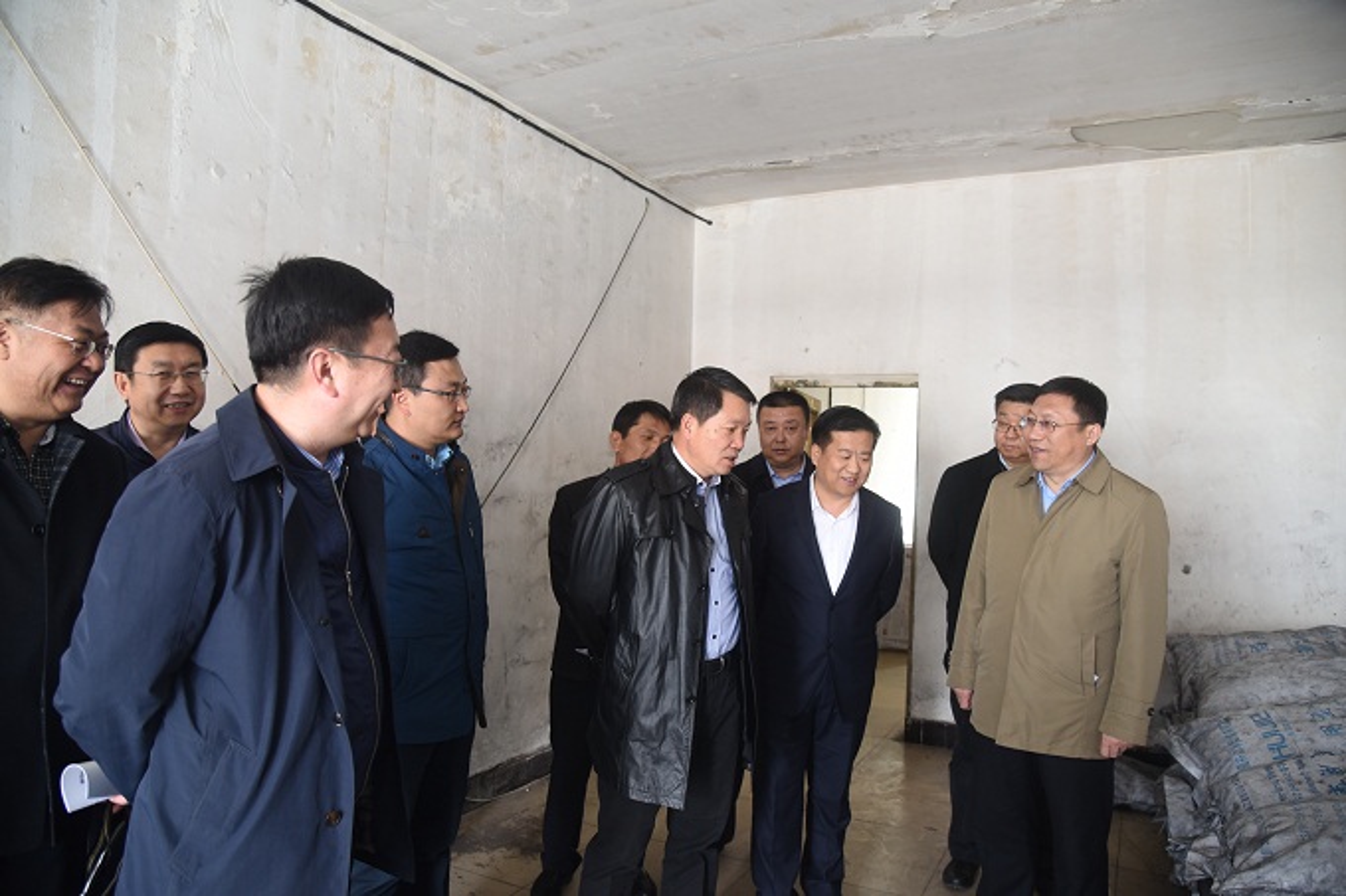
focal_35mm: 24
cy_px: 448
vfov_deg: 53.1
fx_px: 897
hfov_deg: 73.8
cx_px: 673
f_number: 4
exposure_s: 1/25
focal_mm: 24
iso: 720
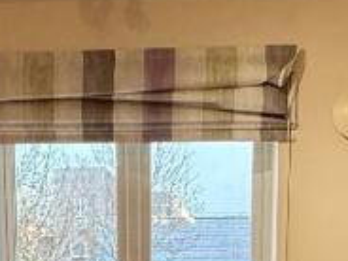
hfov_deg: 25.0
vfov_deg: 16.6
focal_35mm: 78
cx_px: 136
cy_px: 426
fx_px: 784
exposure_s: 1/100
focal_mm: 2.22
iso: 200
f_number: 2.2
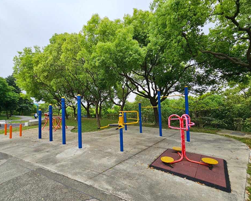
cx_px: 120
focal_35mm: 14
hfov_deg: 100.6
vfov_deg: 87.9
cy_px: 103
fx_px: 104
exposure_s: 1/645
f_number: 2.2
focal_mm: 2.2
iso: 50
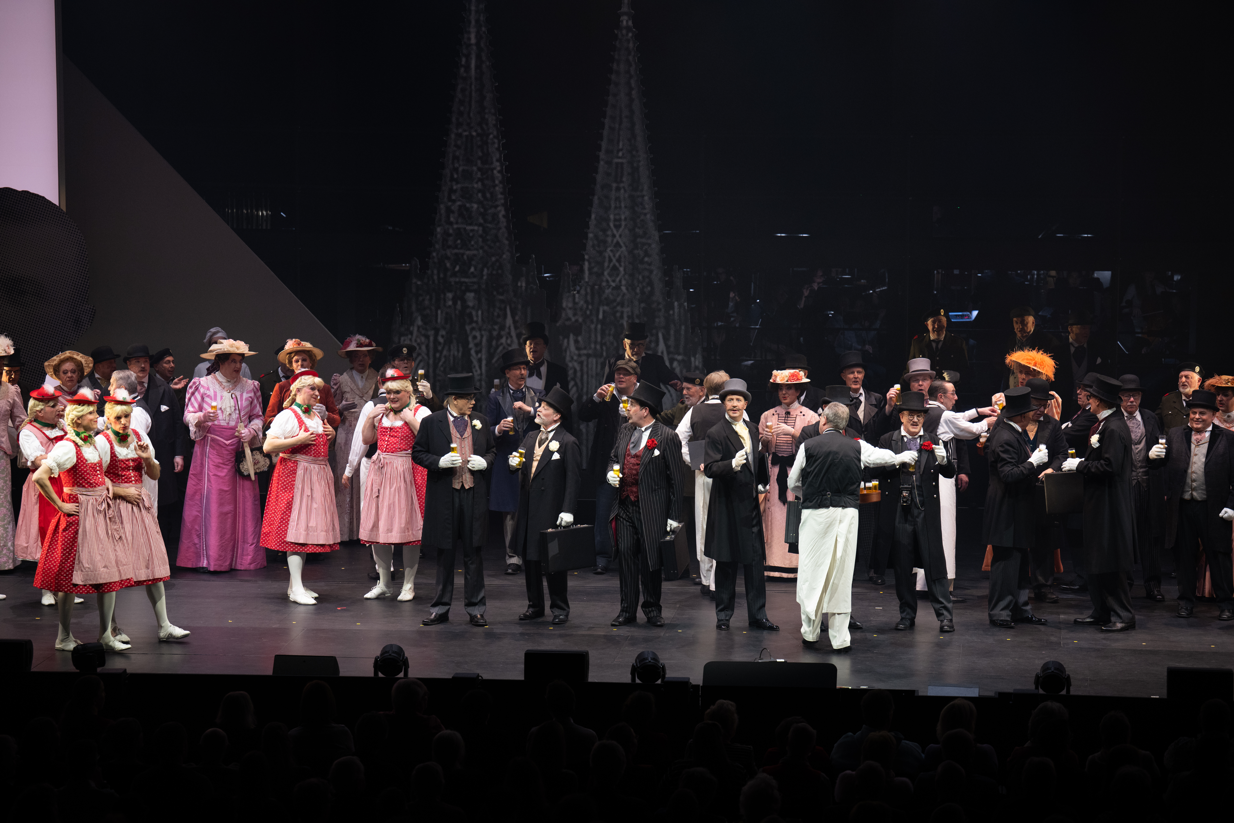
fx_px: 3770
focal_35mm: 110
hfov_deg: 18.6
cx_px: 617
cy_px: 412
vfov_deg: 12.5
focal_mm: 110
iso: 800
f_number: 3.5
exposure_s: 1/320
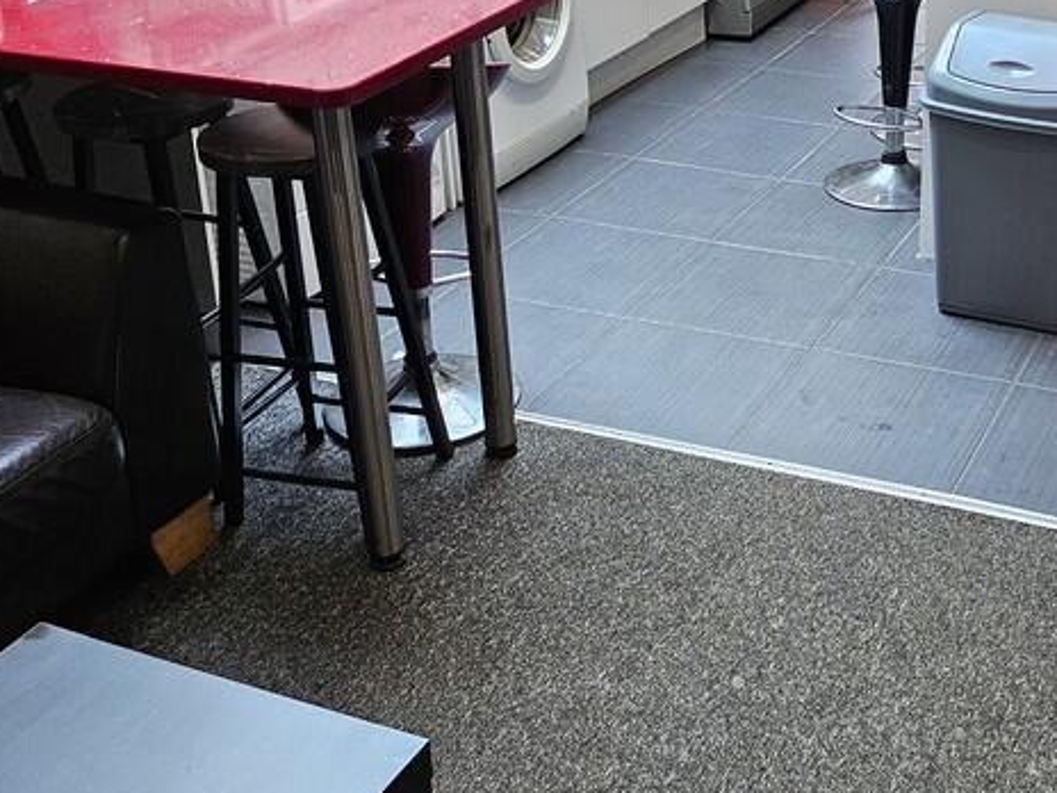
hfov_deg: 34.8
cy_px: 134
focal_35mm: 53
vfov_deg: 26.9
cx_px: 877
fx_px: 1618
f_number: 1.8
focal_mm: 5
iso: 250
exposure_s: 1/100
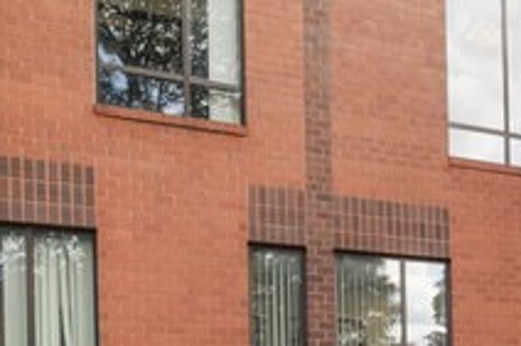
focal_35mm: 49
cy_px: 433
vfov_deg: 24.5
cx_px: 472
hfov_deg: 37.6
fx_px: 709
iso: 200
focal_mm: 16
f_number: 8
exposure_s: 1/200
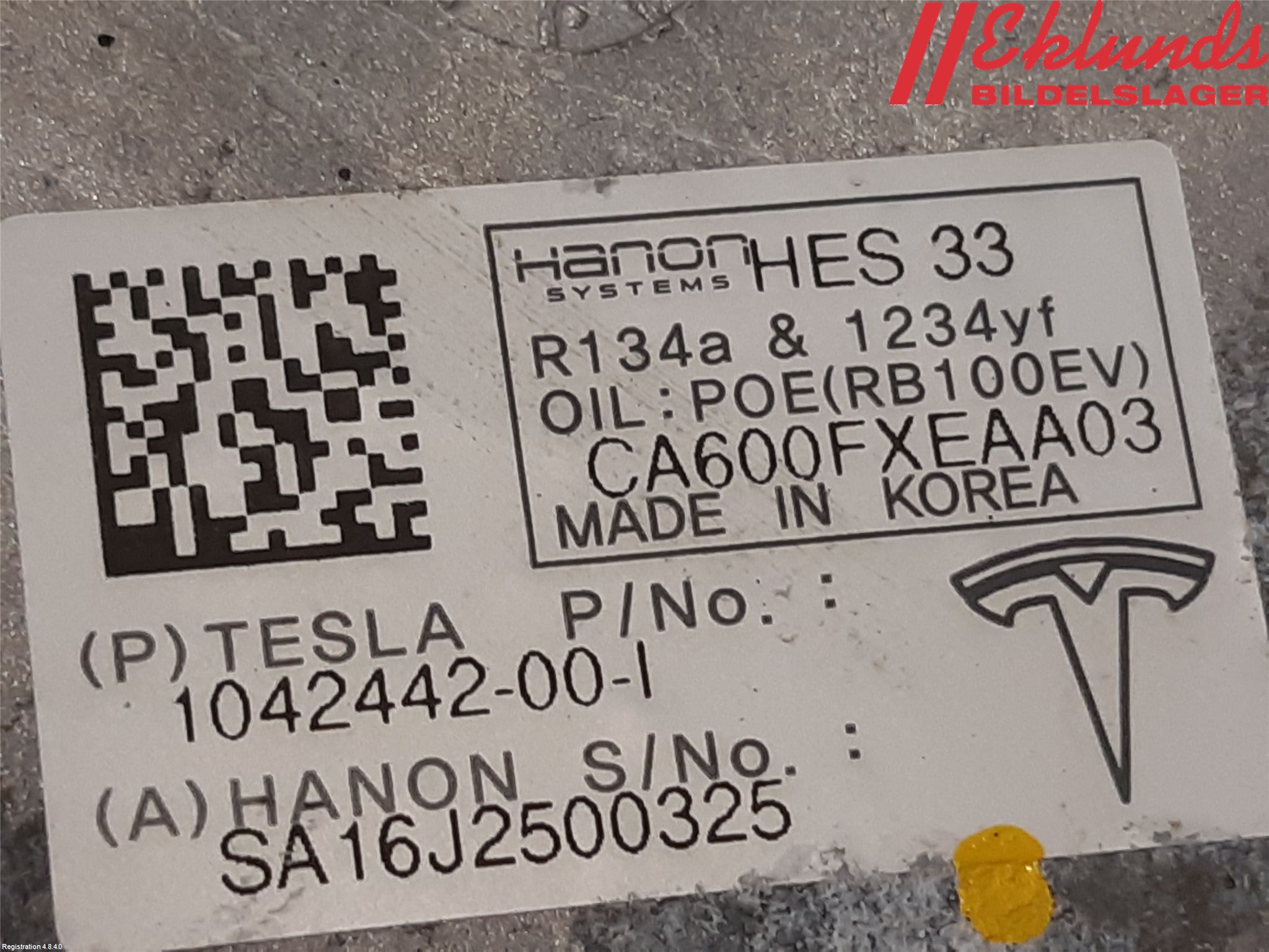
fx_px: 953
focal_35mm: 26
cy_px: 476
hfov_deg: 67.3
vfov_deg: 53.1
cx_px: 634
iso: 100
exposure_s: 1/50
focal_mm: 3.93
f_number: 1.7
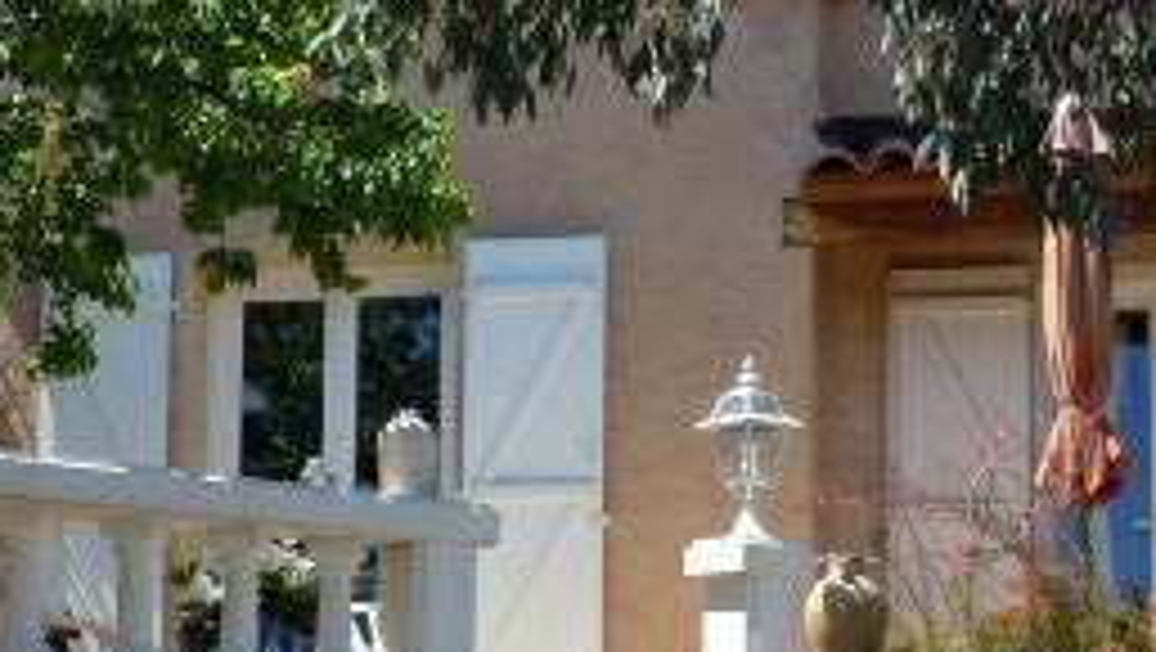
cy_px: 683
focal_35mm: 65
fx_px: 1994
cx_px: 423
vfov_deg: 18.0
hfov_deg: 32.2
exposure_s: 1/500
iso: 100
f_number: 4
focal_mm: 4.3
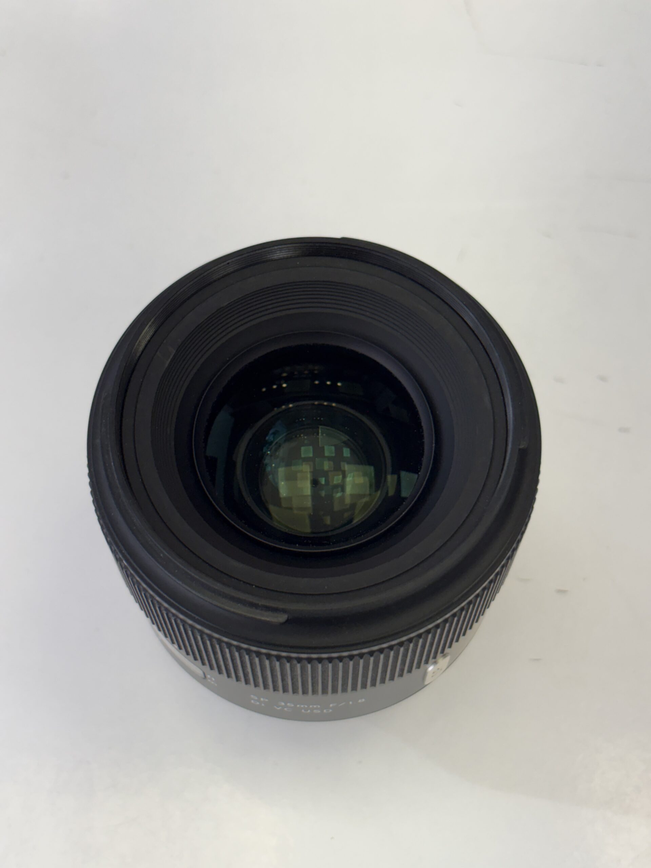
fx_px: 1304
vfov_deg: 36.8
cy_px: 434
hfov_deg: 28.0
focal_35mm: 52
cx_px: 326
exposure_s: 1/189
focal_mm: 5.96
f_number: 1.6
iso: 64
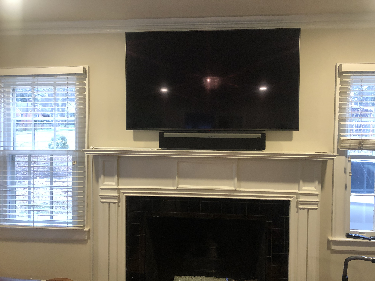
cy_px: 140
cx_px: 188
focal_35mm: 28
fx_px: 303
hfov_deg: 63.4
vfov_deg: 49.7
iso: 80
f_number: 1.8
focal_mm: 4
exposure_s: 1/15
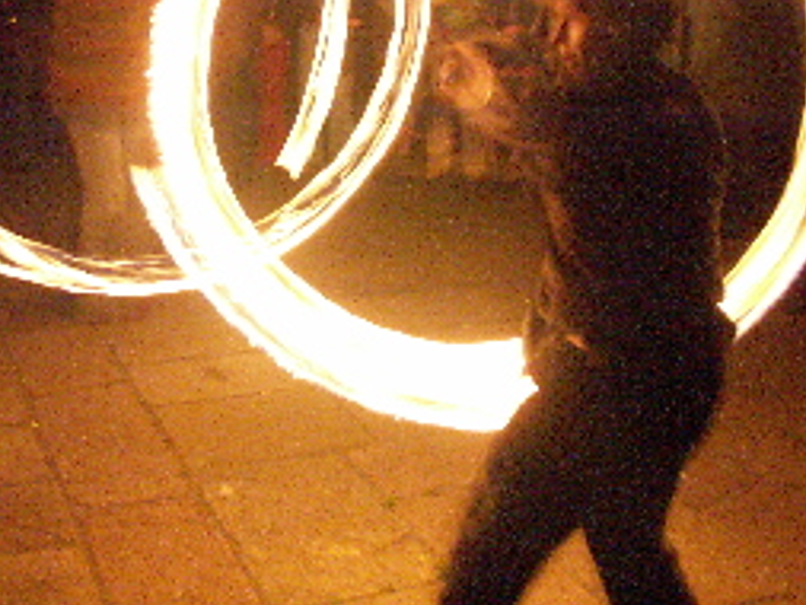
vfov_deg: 29.0
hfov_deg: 37.9
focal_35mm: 50
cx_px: 296
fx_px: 1165
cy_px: 217
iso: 800
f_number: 3.5
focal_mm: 8.48
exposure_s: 1/2.5
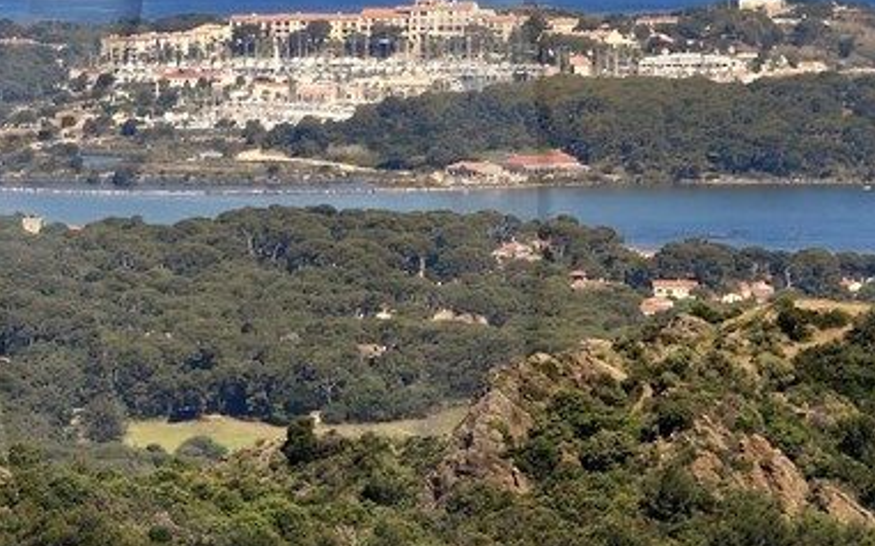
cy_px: 180
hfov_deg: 3.8
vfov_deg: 2.4
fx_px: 13257
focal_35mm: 556
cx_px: -409
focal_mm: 130
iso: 200
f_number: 11
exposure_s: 1/400
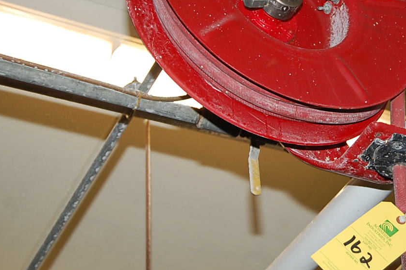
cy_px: 98
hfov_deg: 18.8
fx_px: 1217
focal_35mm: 108
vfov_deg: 12.6
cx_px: 298
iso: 400
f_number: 5
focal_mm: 40
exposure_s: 1/60
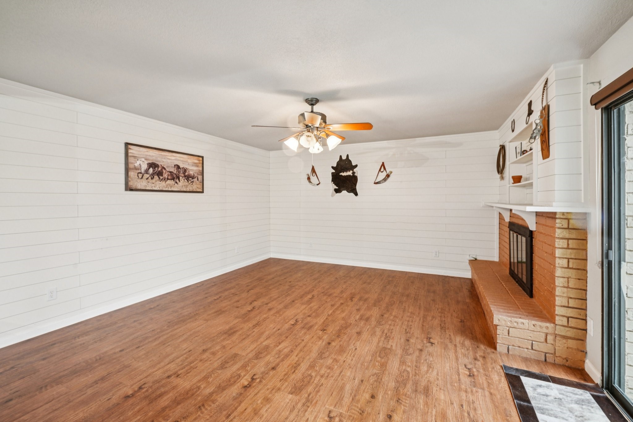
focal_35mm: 16
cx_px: 316
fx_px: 281
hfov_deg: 96.7
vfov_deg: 73.7
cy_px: 211
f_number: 8
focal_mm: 16
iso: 400
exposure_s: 1/5
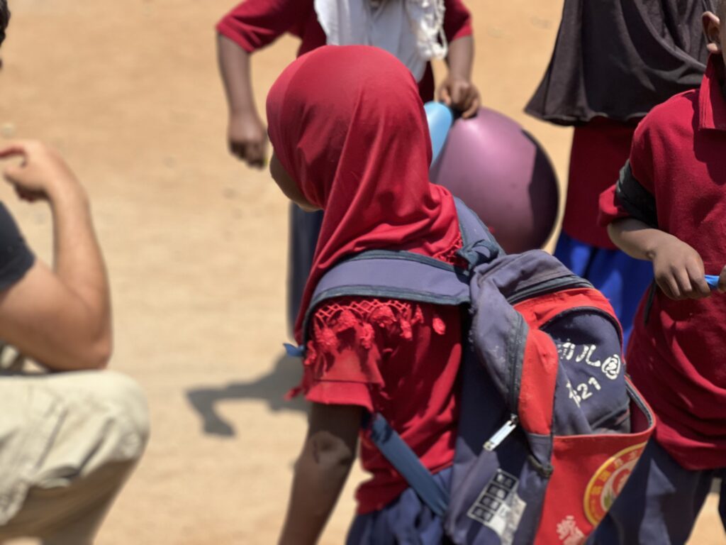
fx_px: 1615
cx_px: 363
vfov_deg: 19.1
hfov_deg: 25.3
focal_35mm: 77
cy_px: 272
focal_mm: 9
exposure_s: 1/1033
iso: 32
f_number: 2.8
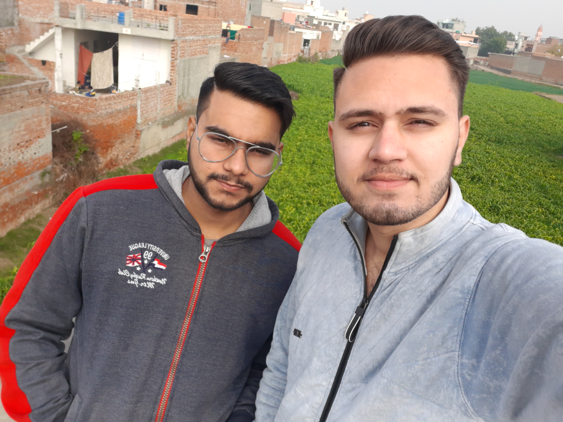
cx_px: 282
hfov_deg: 58.4
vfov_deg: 45.4
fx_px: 504
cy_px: 211
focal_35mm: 31
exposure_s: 1/486
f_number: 2
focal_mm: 3.4
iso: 40
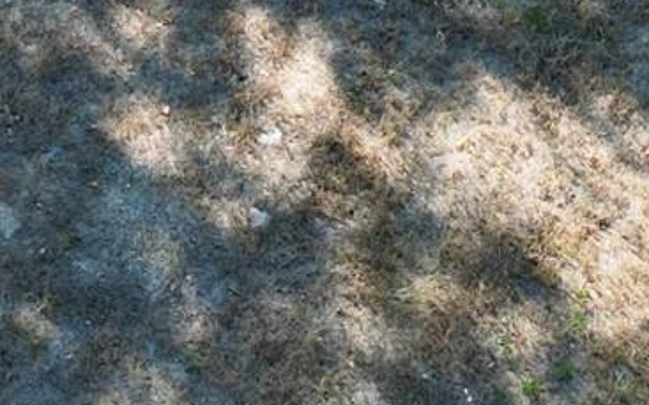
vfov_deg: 8.0
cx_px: 269
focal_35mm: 142
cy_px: -787
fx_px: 2510
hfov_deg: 14.7
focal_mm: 6.72
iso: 140
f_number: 1.7
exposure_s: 1/1000
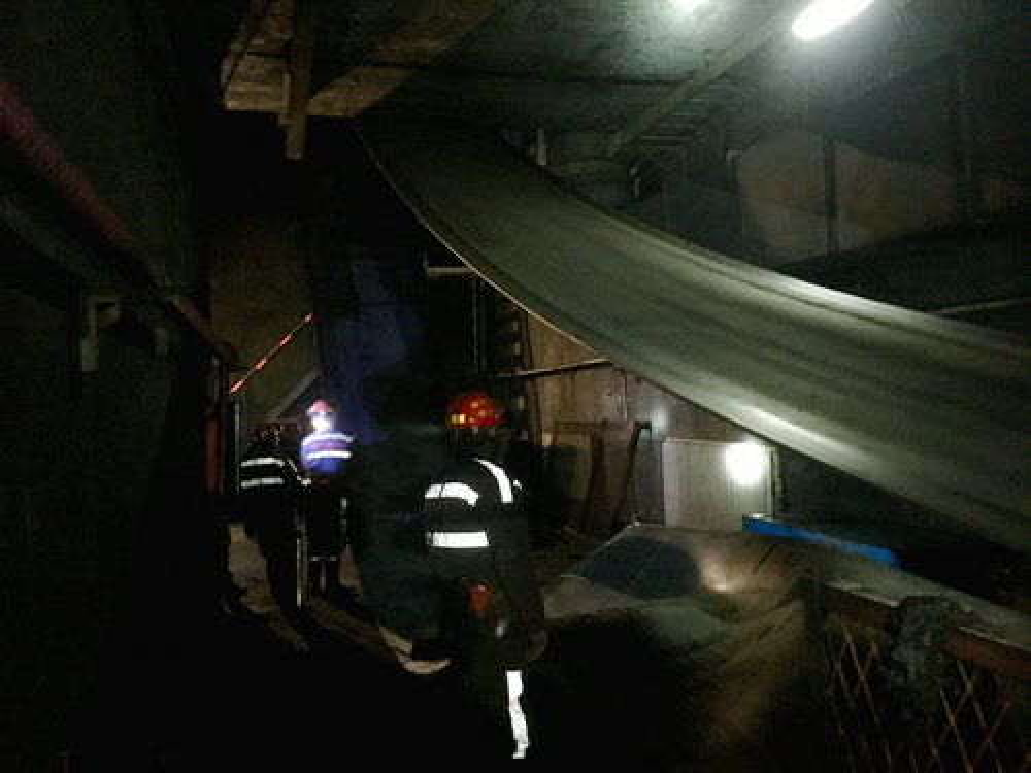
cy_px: 386
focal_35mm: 29
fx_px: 864
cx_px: 516
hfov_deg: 61.7
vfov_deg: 48.2
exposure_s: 1/4
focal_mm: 4.15
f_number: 2.2
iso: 500
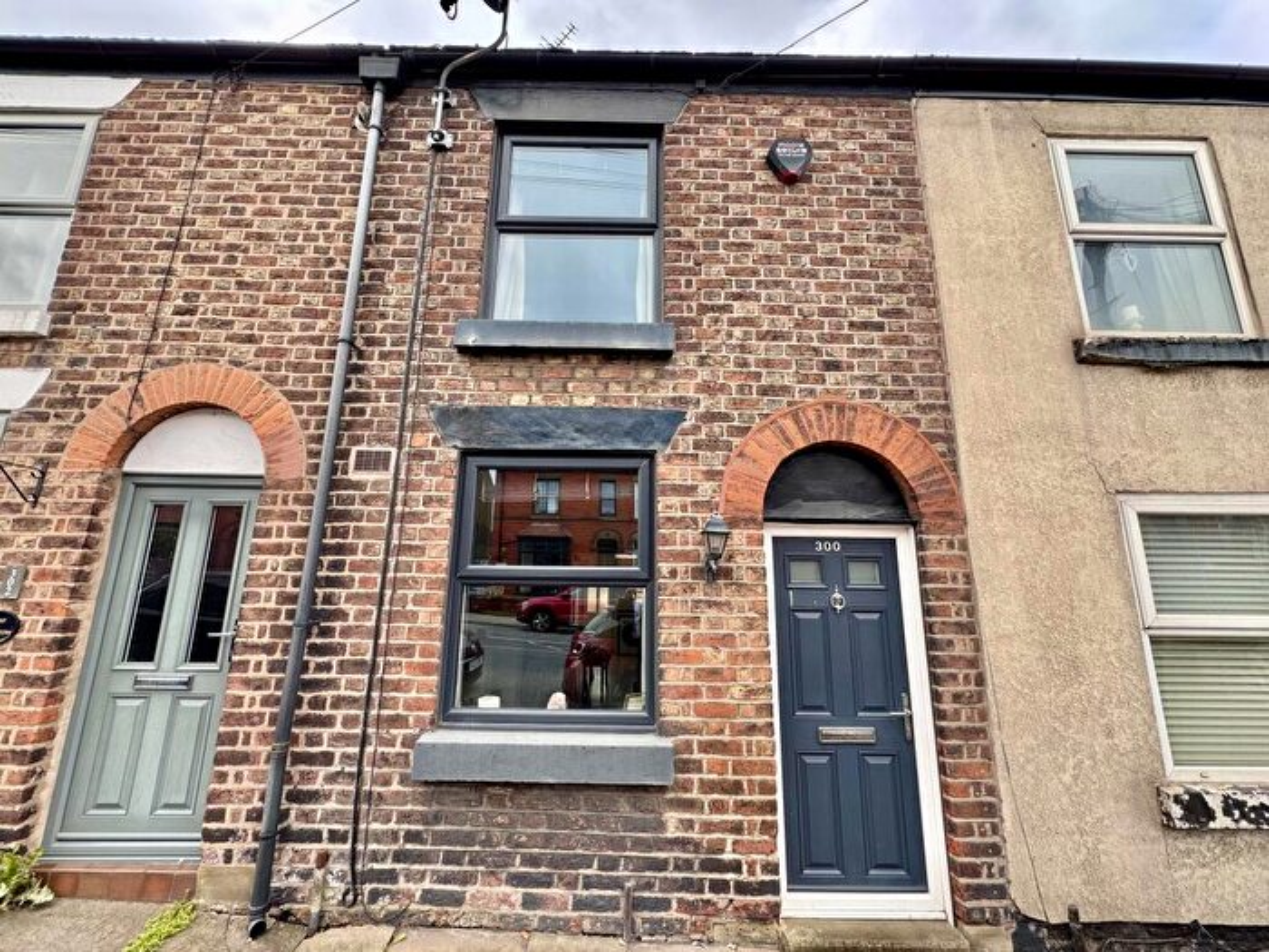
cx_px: 634
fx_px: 513
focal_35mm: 14
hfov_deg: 102.1
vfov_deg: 85.7
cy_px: 476
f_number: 2.2
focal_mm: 2.22
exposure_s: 1/272
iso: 40
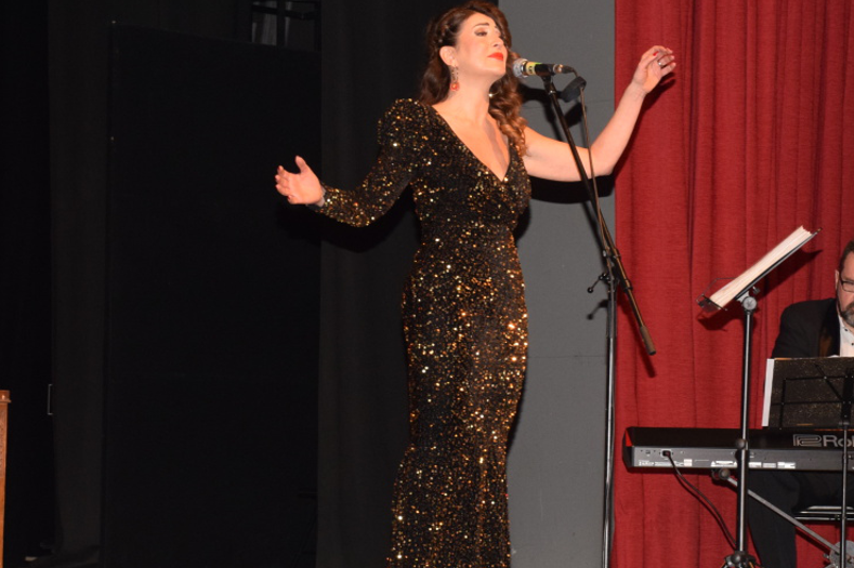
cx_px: 613
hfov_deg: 14.0
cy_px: 421
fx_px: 3461
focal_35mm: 146
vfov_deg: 9.4
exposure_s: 1/100
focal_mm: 60
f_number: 8
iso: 1600
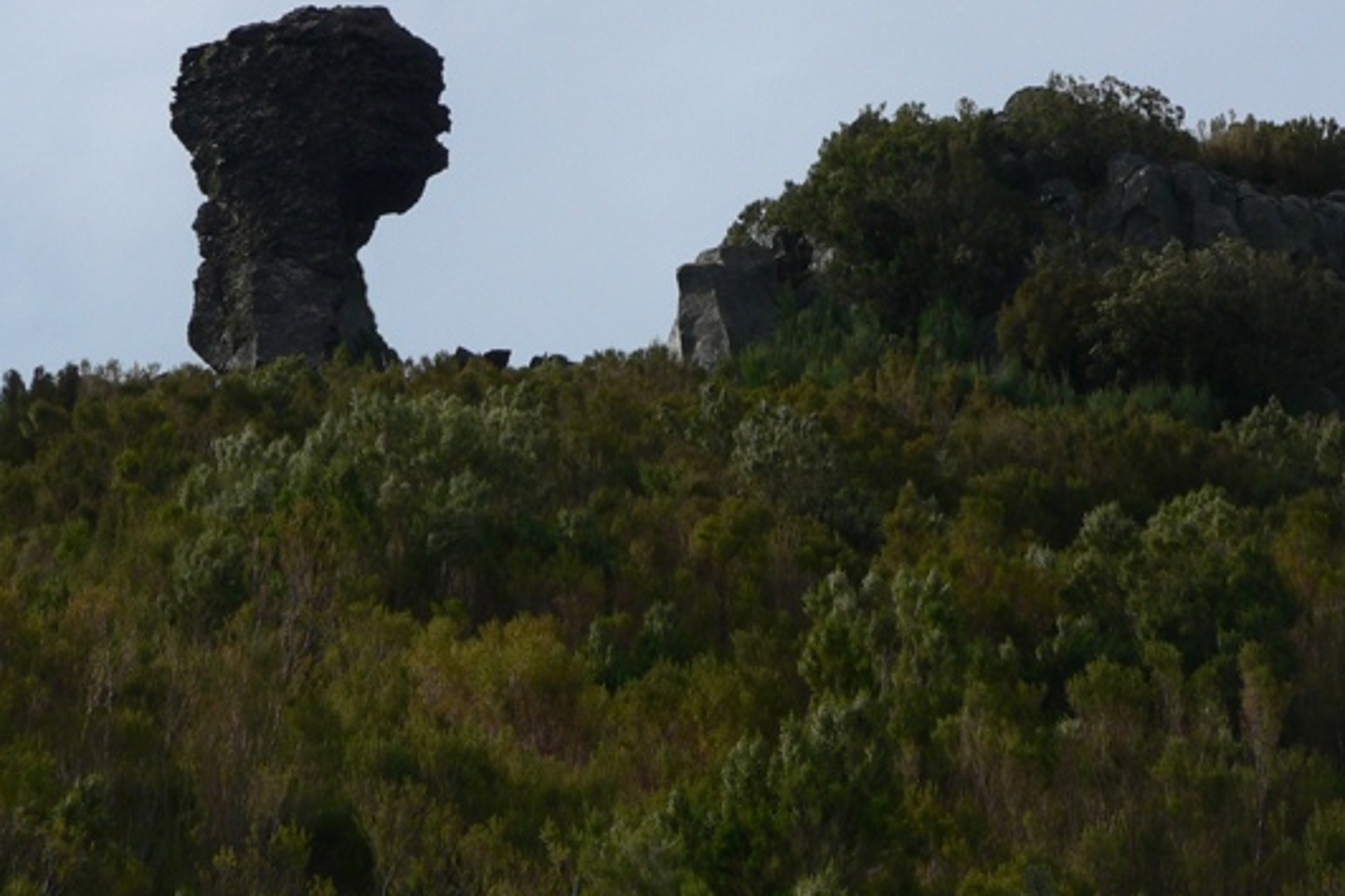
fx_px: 6276
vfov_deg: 8.2
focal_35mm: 168
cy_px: 290
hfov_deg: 12.2
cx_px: 738
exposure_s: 1/640
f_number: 4.6
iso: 80
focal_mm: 16.9
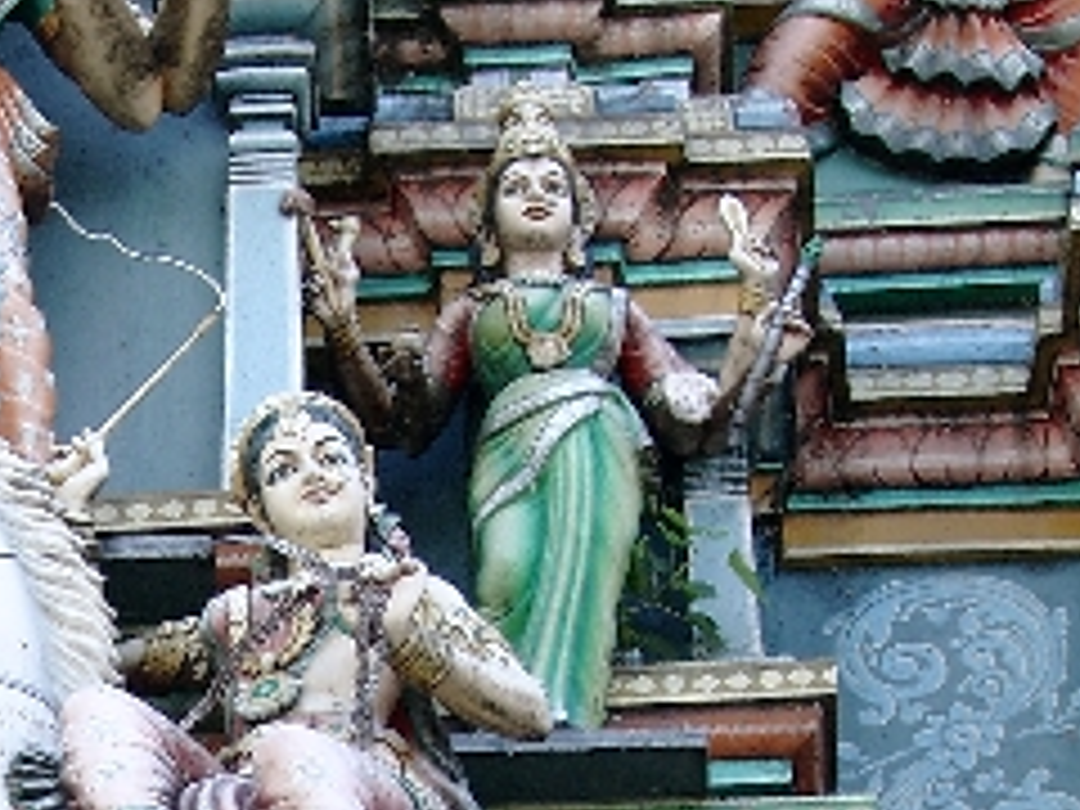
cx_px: -18
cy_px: 976
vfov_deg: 5.9
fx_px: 7831
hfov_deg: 7.8
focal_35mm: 251
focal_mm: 19.44
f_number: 4
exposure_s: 1/66.5
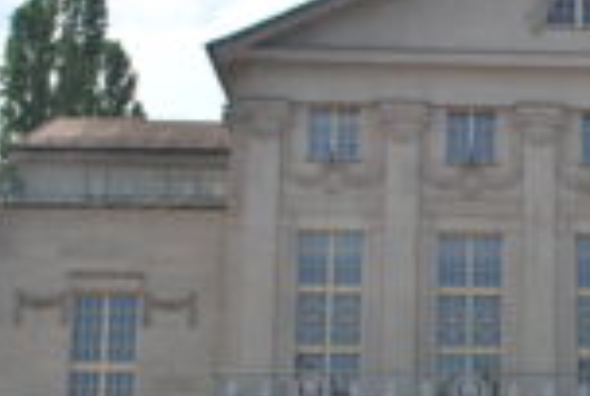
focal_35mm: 95
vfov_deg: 14.3
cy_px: 342
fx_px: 1560
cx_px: 609
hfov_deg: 20.6
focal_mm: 24
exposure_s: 1/320
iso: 100
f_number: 9
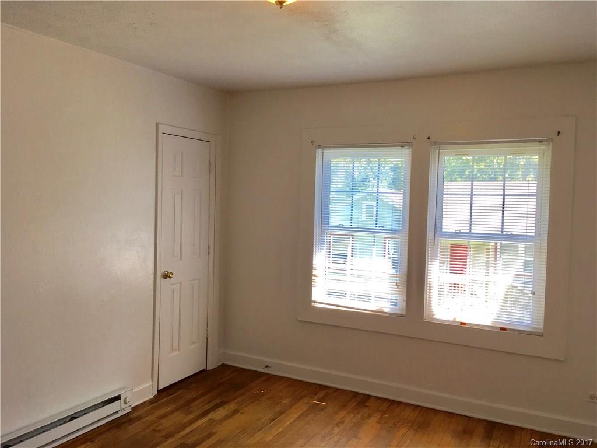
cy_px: 224
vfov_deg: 48.2
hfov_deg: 61.7
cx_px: 298
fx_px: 500
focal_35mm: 29
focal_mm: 4.15
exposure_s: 1/120
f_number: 2.2
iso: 32
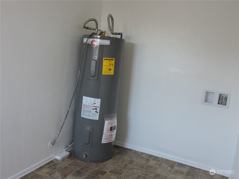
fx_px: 242
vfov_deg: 40.7
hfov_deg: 52.6
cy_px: 90
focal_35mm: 35
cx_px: 120
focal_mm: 6.3
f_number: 3.8
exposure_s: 1/30
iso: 320
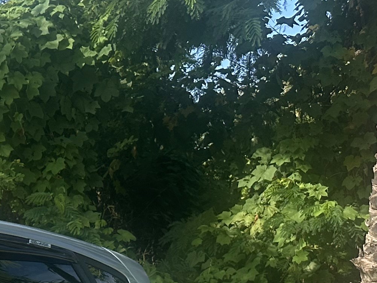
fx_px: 1056
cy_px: 480
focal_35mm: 97
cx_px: -321
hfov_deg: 16.6
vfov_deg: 13.9
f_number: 1.78
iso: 80
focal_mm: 6.86
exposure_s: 1/2028
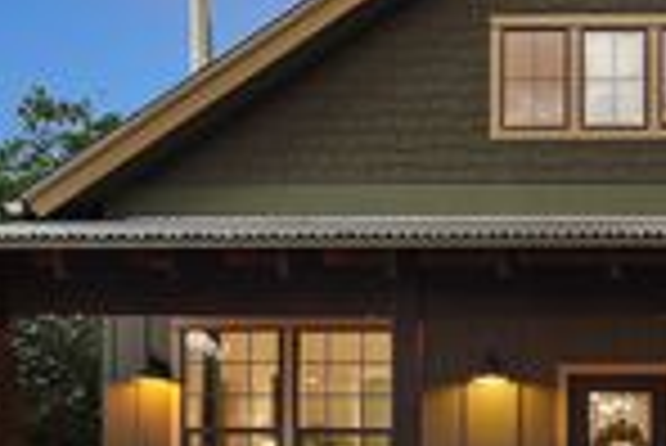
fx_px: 1000
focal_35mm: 54
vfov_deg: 23.5
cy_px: 493
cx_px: 585
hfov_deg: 35.0
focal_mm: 16
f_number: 5.6
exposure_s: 1/30
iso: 640
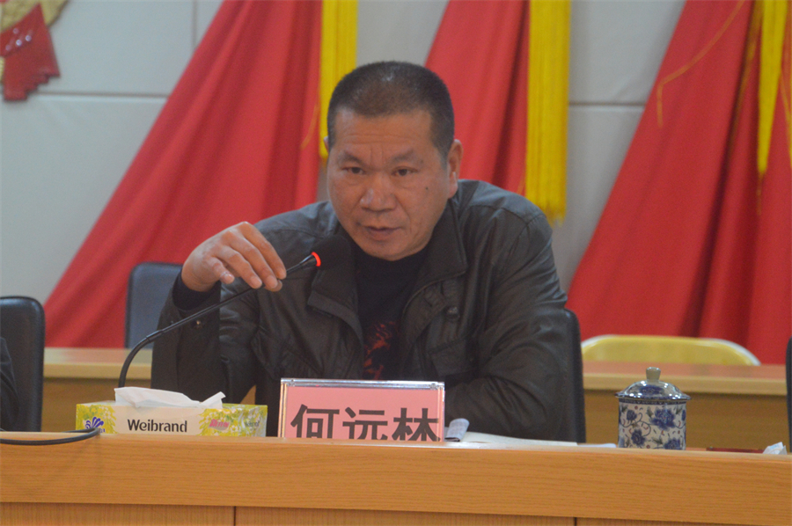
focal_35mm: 128
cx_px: 396
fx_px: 2802
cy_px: 263
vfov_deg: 10.7
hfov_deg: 16.1
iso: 2000
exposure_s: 1/60
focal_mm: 85
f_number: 5.6
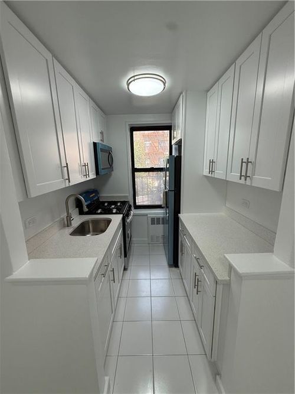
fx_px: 159
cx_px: 148
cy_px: 197
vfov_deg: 102.1
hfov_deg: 85.7
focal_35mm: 14
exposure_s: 1/126
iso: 64
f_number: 2.2
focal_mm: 2.22
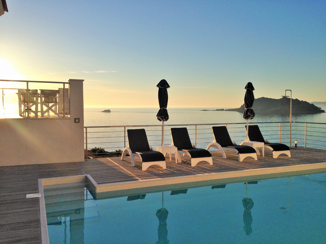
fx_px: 311
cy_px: 122
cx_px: 163
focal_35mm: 33
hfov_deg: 55.4
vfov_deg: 42.9
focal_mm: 4.12
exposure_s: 1/2584
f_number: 2.4
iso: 50
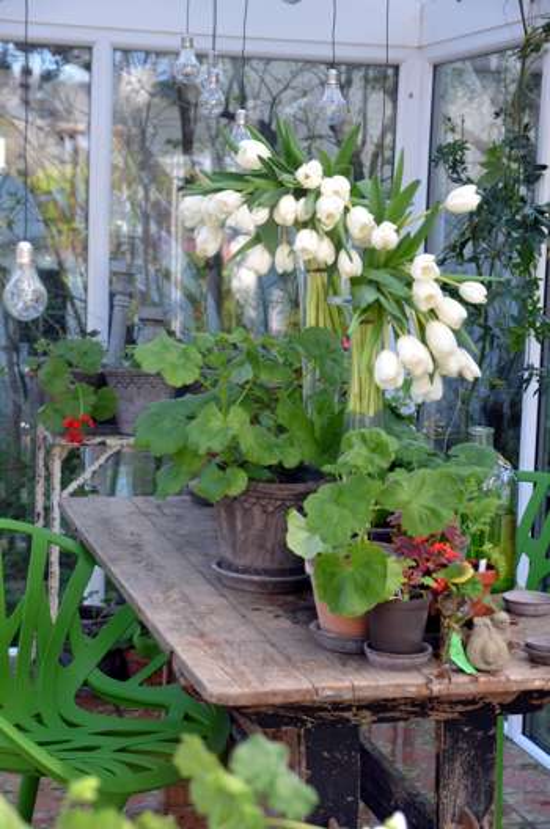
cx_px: 275
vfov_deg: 27.0
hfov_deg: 18.1
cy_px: 414
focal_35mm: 75
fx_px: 1725
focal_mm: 50
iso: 200
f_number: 4.5
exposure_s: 1/80
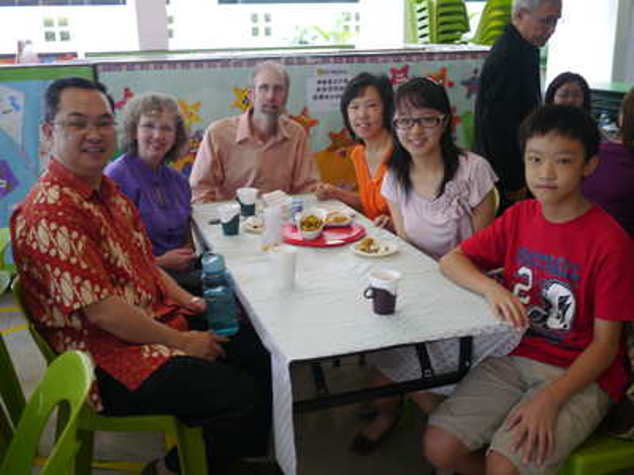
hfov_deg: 46.8
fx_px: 733
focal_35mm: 40
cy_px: 238
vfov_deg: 36.0
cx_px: 317
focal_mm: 20
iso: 200
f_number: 1.7
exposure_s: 1/60
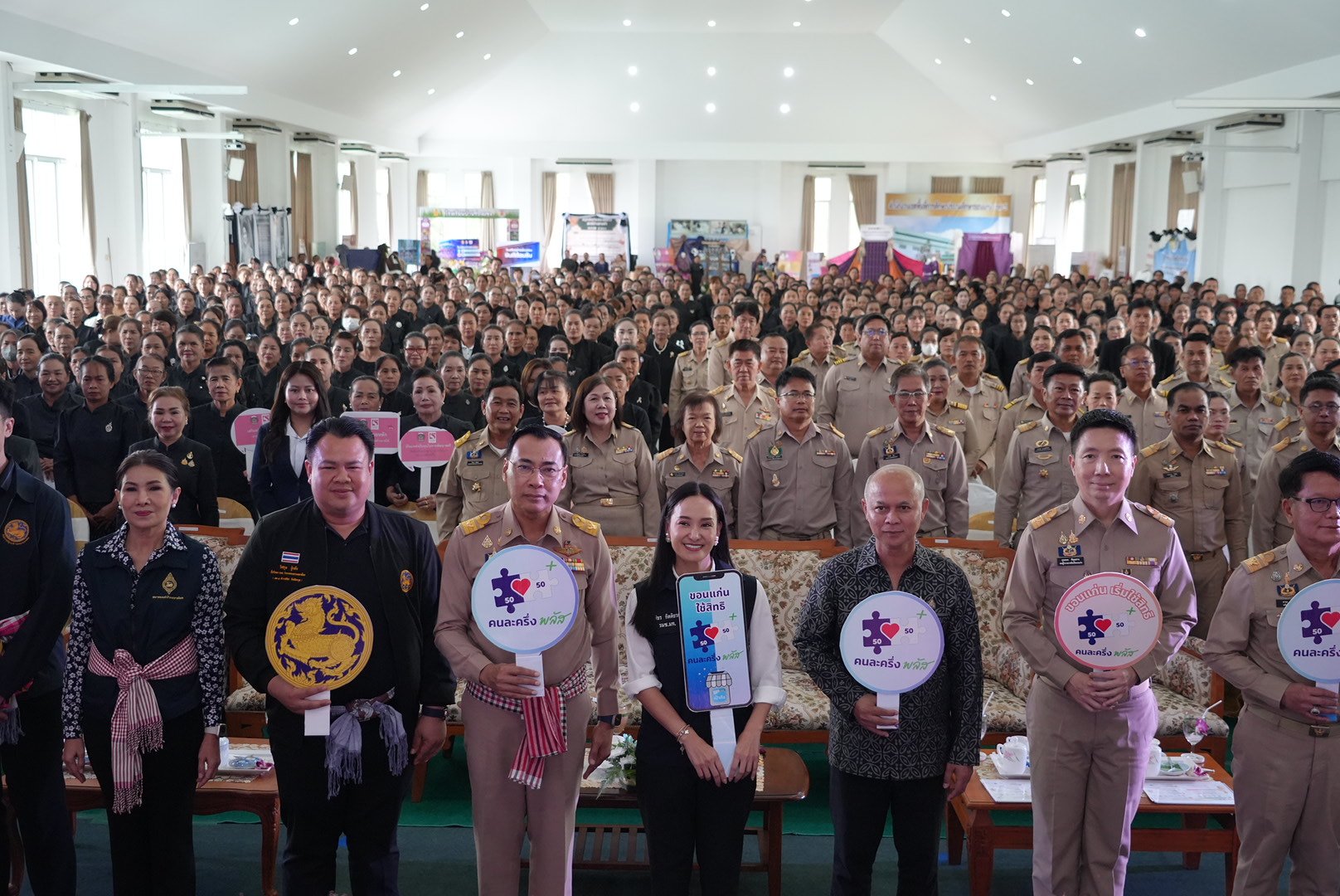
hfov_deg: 48.4
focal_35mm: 40
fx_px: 1490
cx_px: 670
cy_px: 448
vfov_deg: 33.5
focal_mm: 40
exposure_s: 1/160
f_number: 4.5
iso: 3200
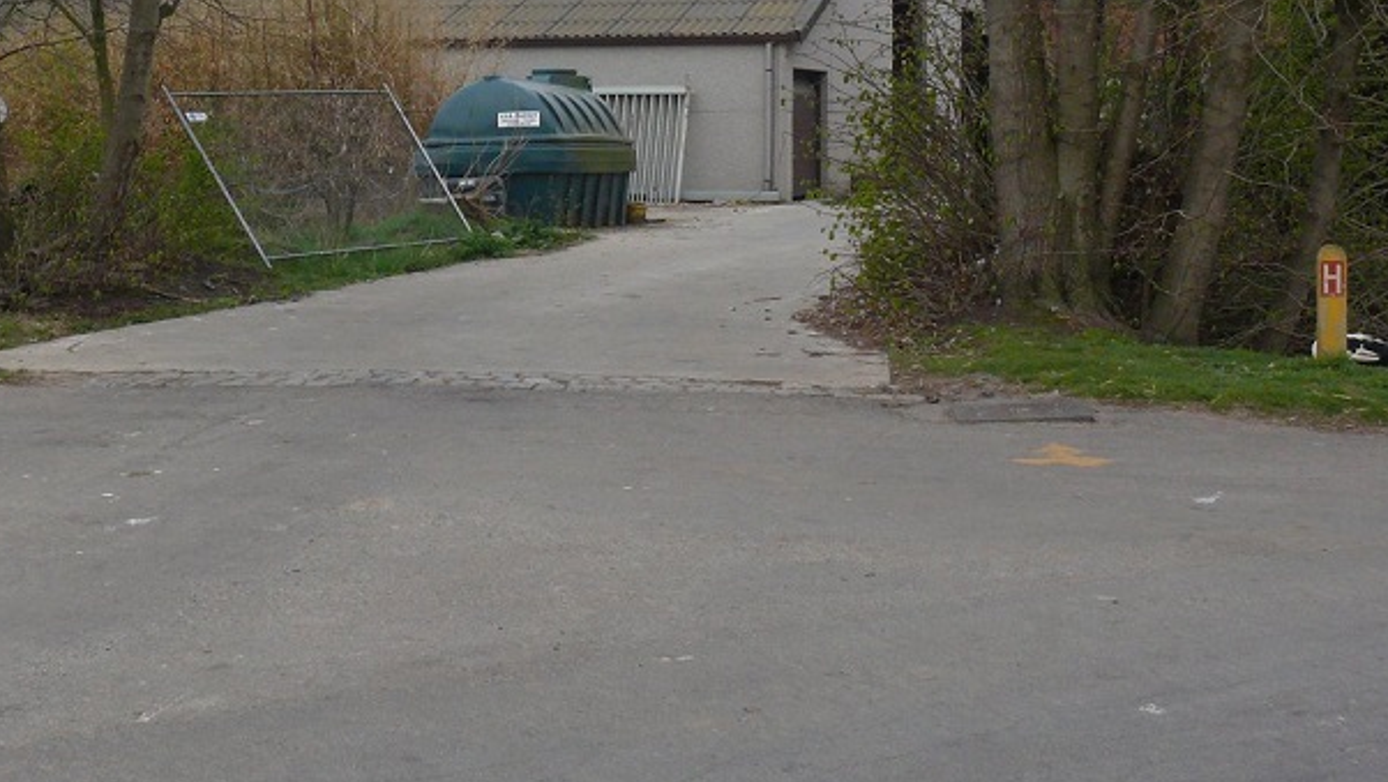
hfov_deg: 36.2
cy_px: 105
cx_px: 457
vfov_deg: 20.7
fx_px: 2098
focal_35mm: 57
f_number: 5.6
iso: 200
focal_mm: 7.4
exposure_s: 1/400
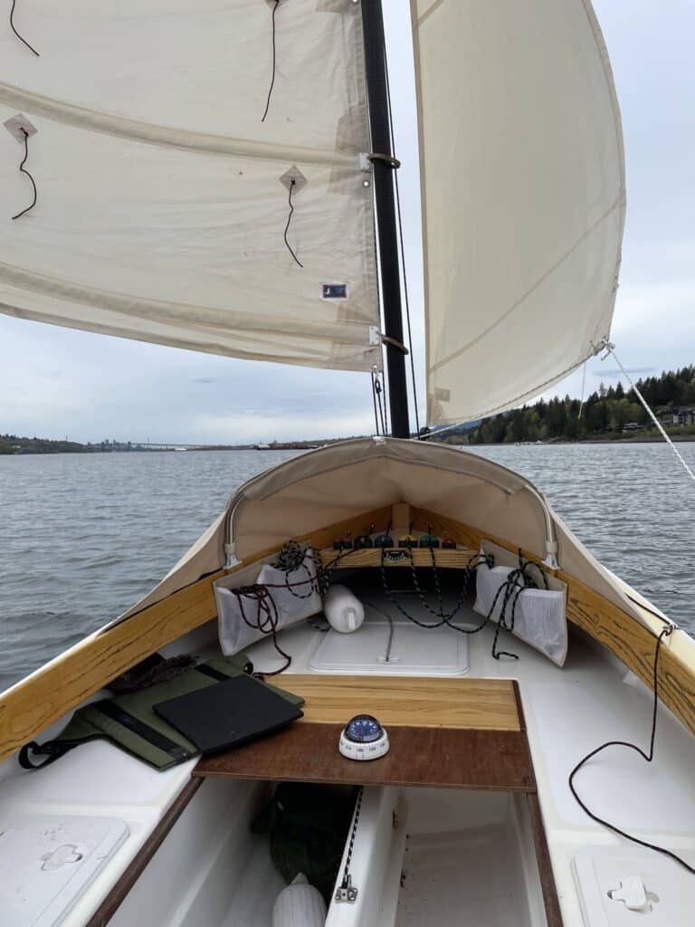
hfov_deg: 53.1
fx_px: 696
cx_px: 348
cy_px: 464
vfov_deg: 67.3
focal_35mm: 26
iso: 32
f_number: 1.6
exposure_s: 1/3125
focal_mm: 4.2
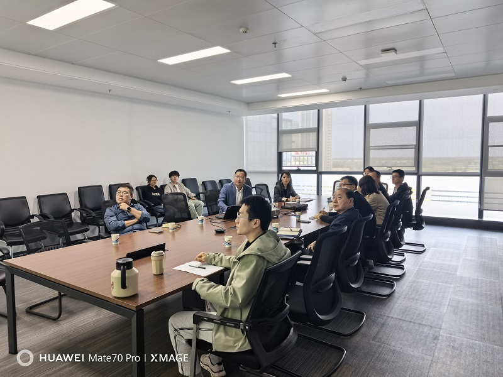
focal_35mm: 24
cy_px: 188
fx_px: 349
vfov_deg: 56.8
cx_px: 252
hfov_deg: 71.6
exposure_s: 1/120
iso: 125
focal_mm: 6.98
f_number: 1.4
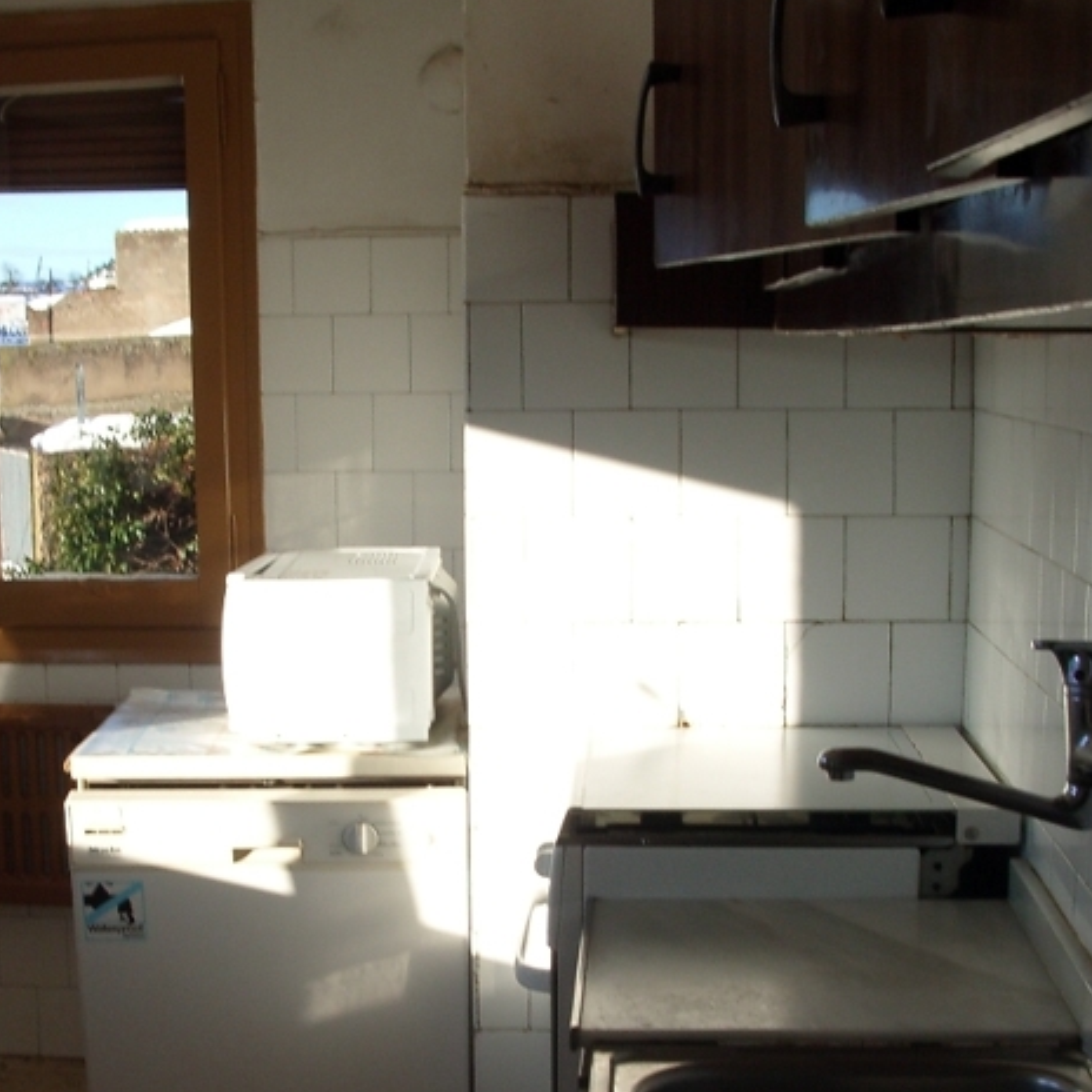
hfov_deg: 28.5
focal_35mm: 60
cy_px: 717
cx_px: 431
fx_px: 2141
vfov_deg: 28.4
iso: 80
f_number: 4.3
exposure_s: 1/160
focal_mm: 5.8
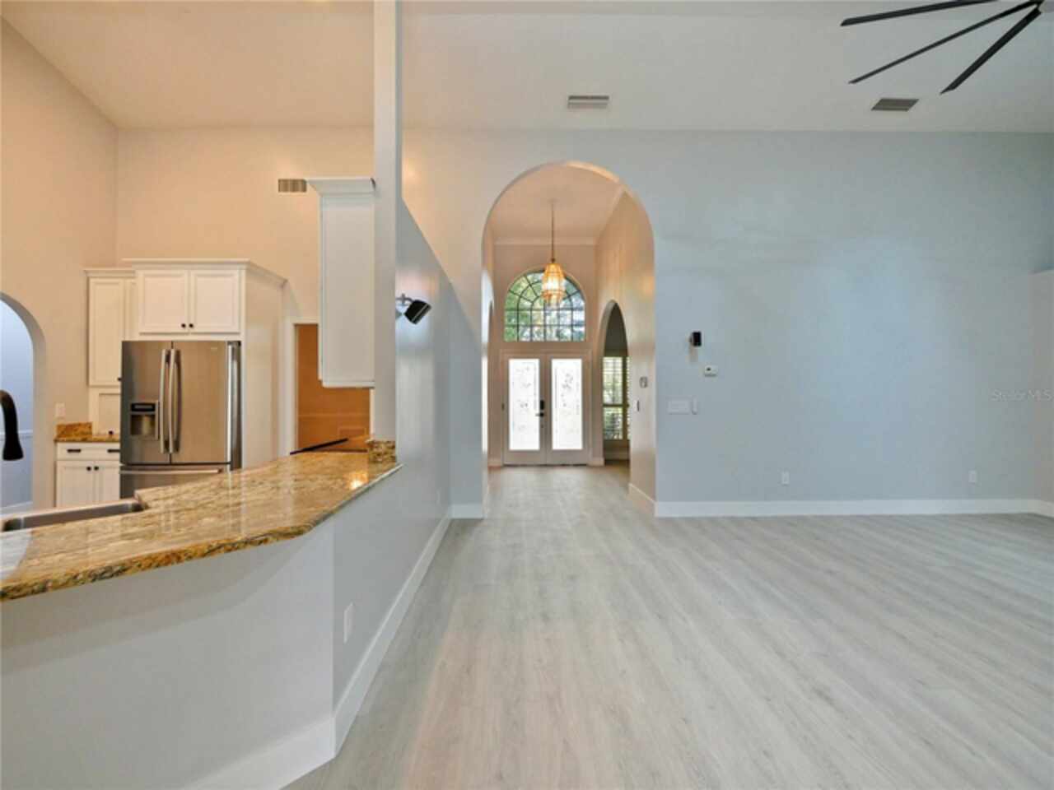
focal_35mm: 14
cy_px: 395
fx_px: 426
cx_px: 527
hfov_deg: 102.1
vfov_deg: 85.7
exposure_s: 1/60
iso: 1600
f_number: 4
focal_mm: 7
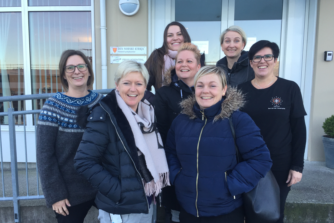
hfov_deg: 60.3
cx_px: 167
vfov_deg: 42.2
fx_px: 288
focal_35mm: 31
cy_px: 126
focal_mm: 4.15
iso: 32
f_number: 2.2
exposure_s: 1/100
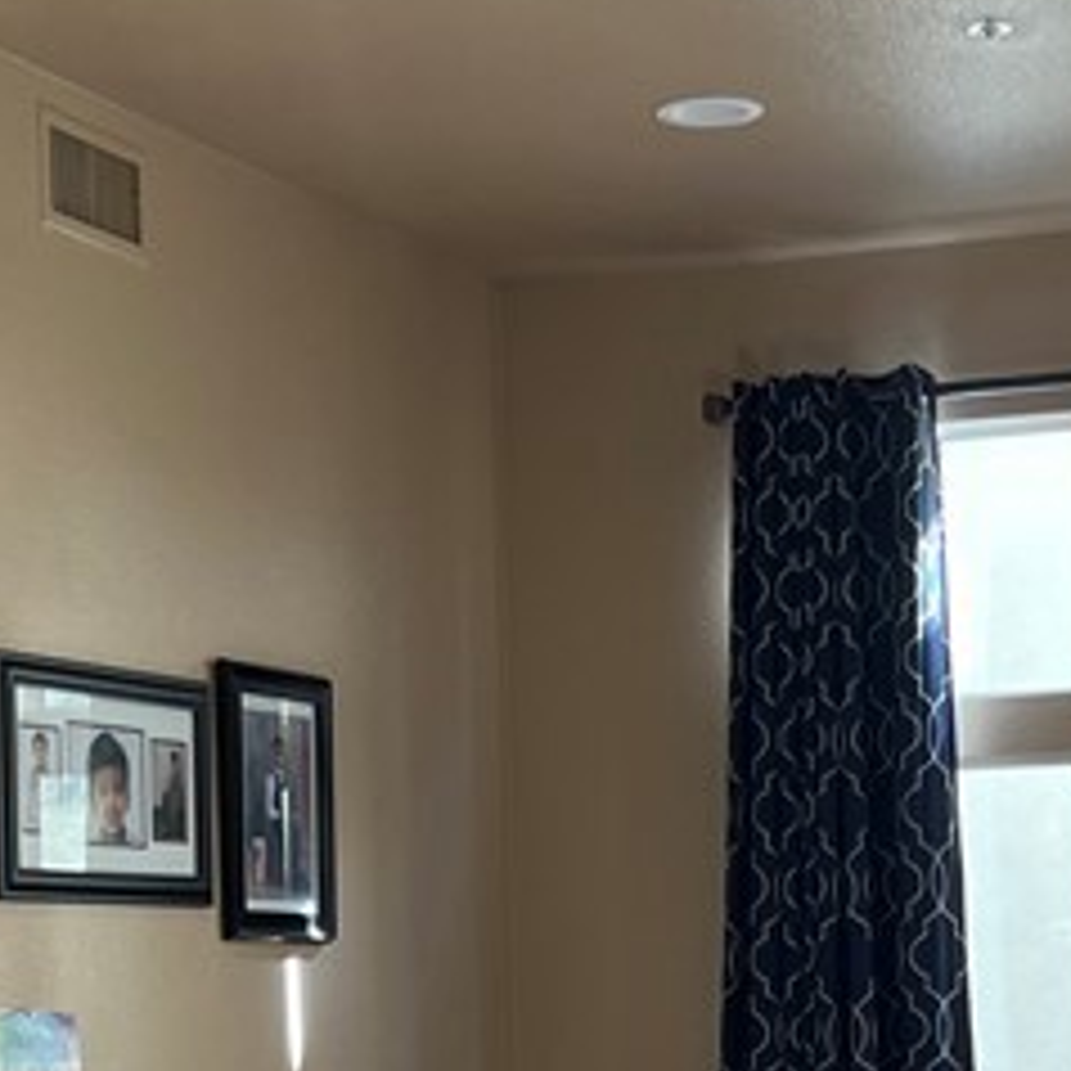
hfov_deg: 17.5
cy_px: 1300
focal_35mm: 99
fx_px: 3465
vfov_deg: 16.8
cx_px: 702
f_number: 1.5
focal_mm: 5.7
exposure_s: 1/120
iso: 80
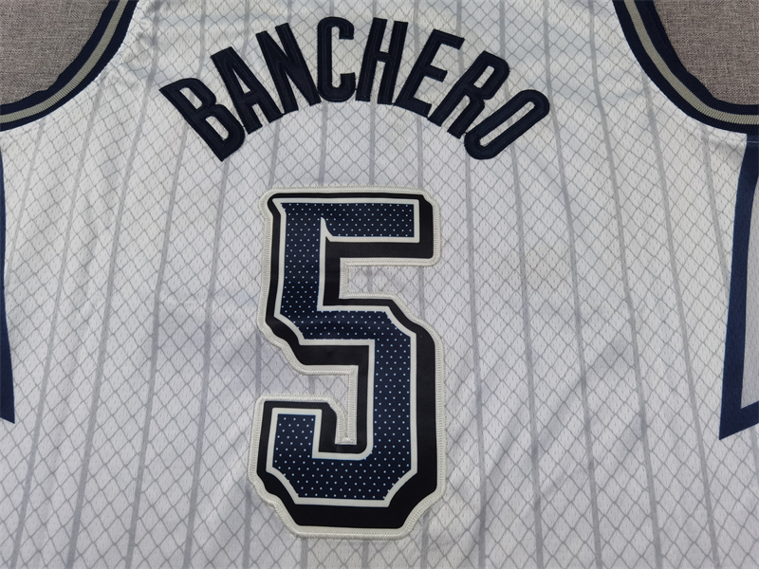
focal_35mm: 27
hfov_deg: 65.3
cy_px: 284
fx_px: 592
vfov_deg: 51.4
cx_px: 380
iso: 50
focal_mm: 6.71
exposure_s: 1/264
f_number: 1.9
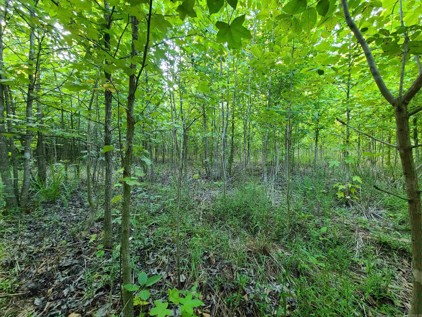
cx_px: 211
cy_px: 158
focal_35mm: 13
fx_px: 158
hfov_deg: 106.2
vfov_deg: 89.9
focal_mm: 2.2
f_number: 2.2
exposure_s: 1/50
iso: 200
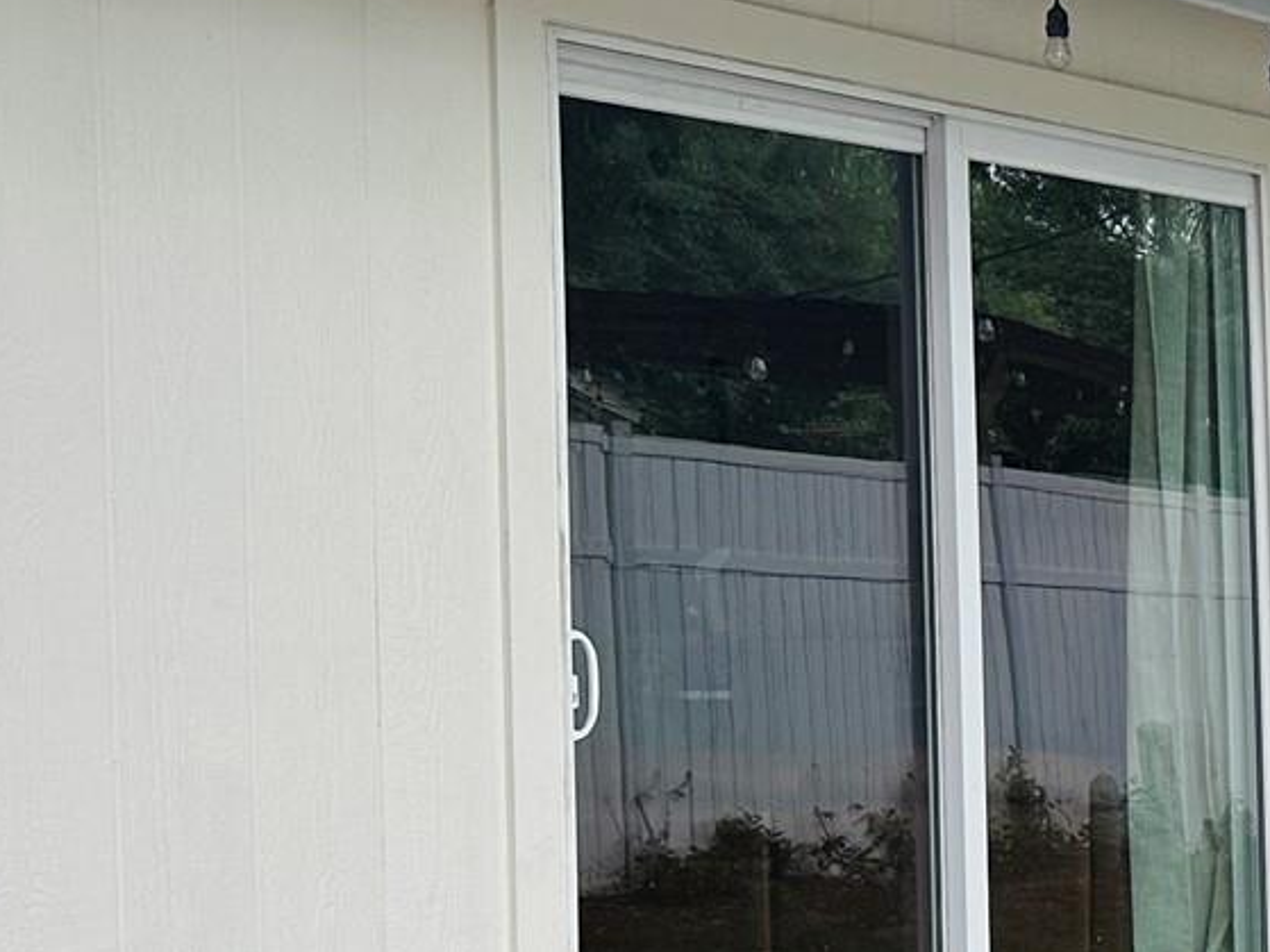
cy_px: 654
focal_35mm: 88
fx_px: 3228
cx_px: 2079
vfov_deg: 16.7
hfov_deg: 18.7
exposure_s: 1/204
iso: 64
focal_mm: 6.86
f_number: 1.78
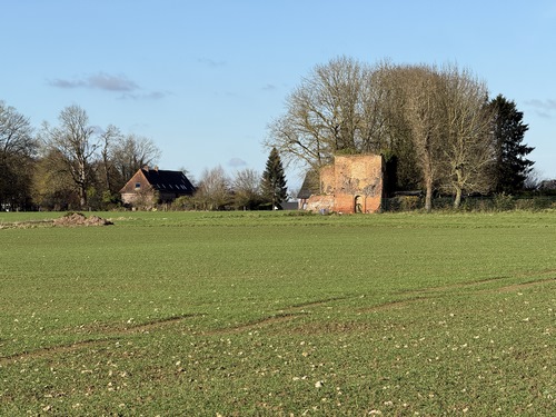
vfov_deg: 12.3
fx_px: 1927
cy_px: 208
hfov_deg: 16.4
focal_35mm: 120
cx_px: 278
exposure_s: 1/1318
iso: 50
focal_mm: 15.66
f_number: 2.8
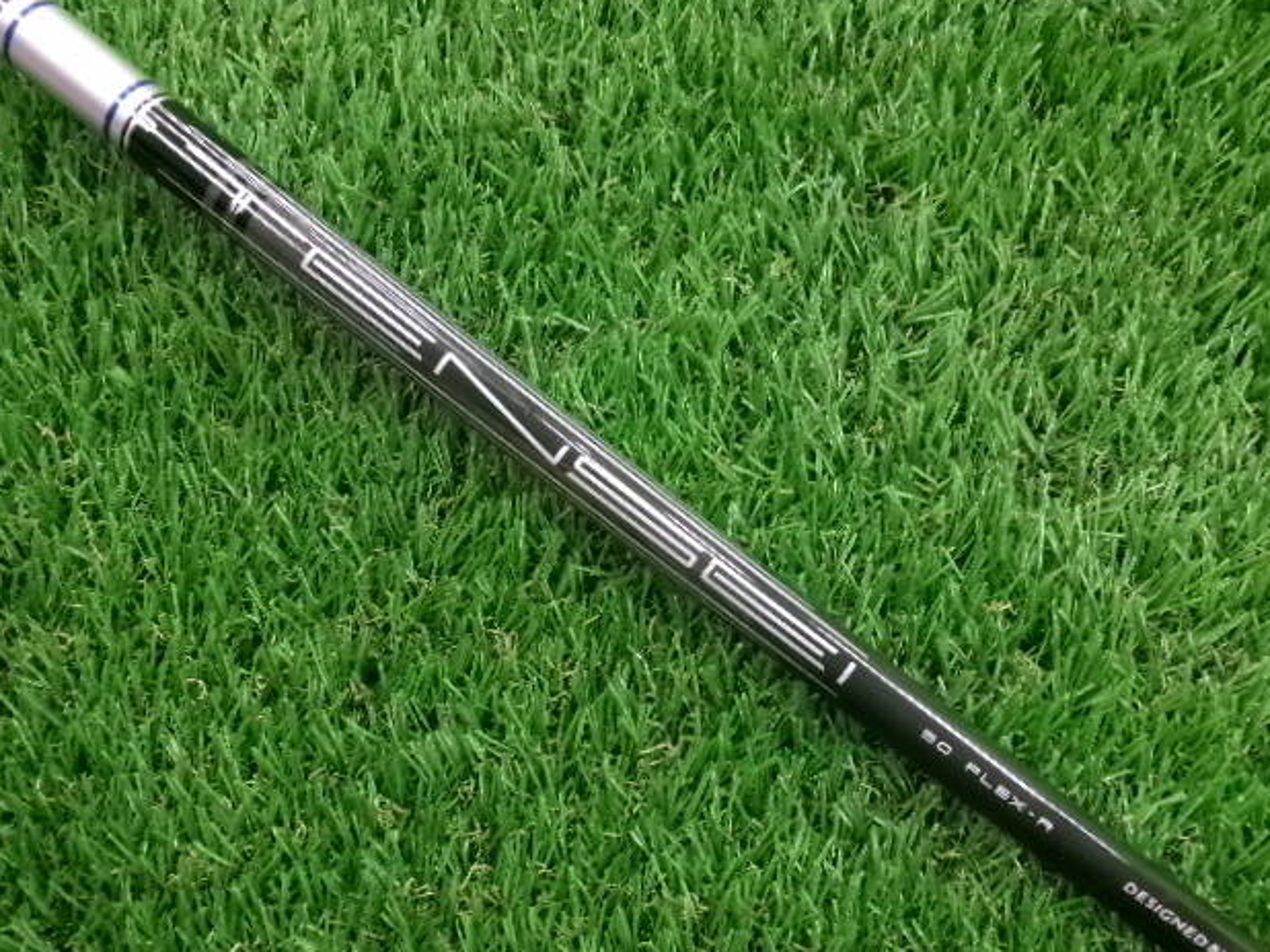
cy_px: 481
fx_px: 1064
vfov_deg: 48.2
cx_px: 637
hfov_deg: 61.7
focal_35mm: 29
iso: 800
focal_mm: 5.1
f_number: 3.9
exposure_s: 1/34
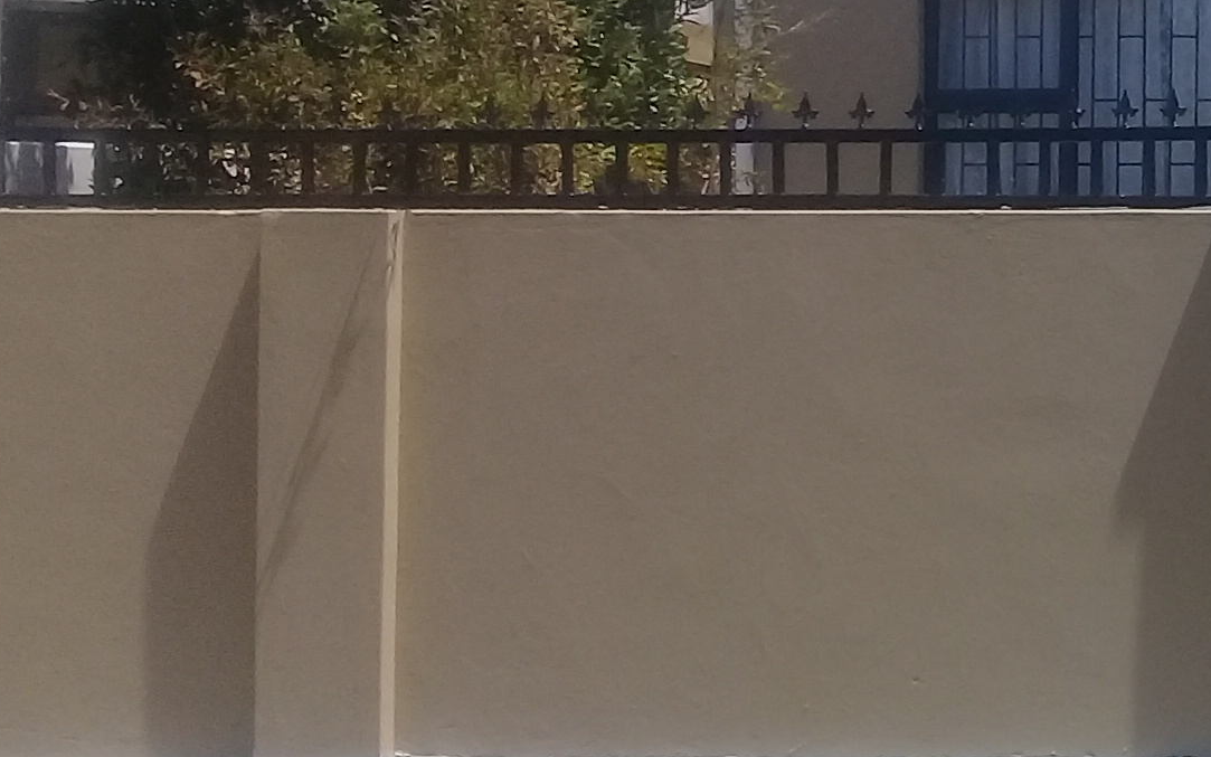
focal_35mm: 99
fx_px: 3268
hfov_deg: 19.6
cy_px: 320
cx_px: 1504
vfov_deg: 13.2
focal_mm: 3.3
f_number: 2.2
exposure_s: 1/1414
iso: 50
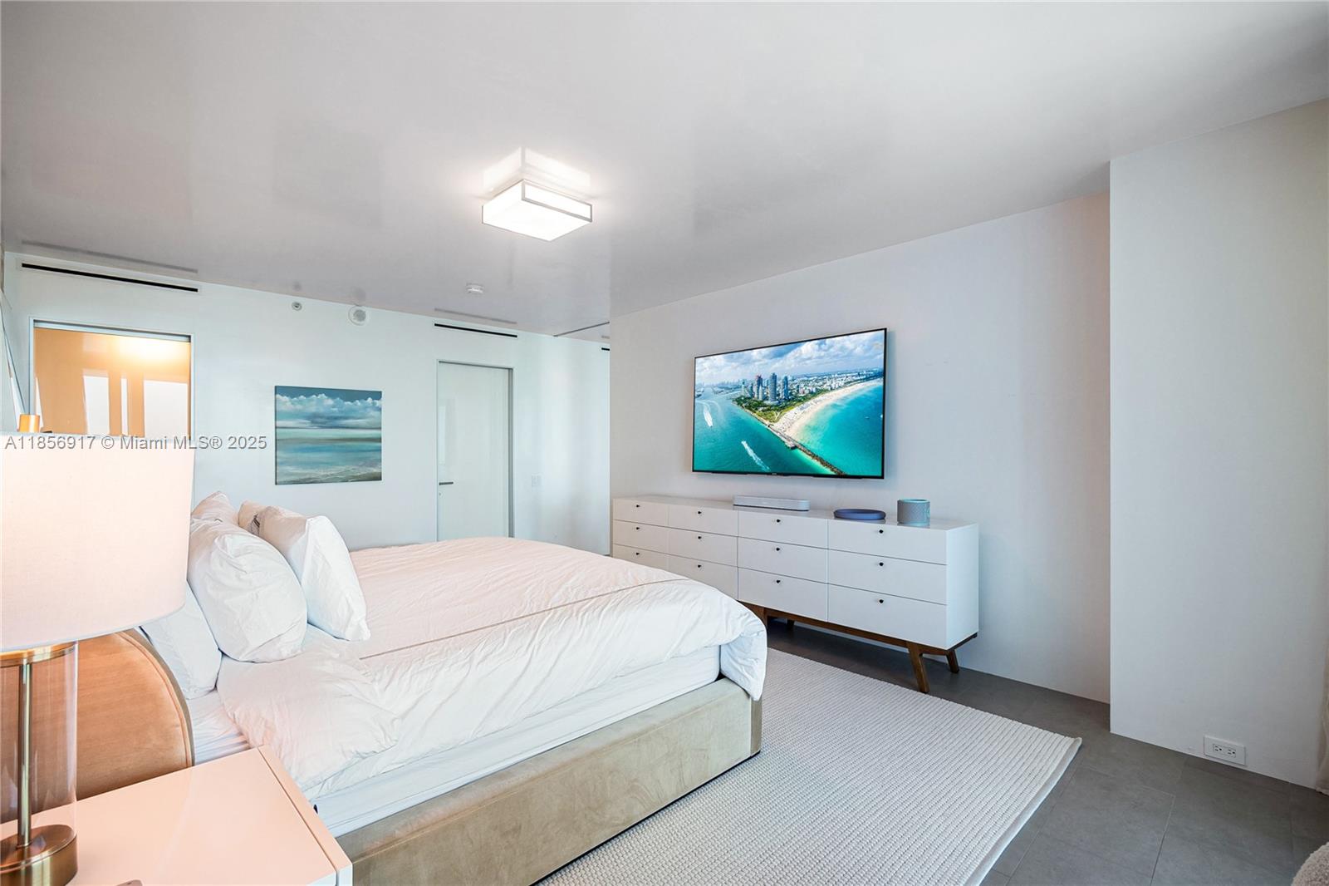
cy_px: 443
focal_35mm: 16
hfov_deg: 96.7
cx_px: 664
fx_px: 591
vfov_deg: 73.7
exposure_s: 1/10
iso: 100
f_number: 4.5
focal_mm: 8
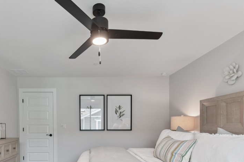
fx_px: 156
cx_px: 92
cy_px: 117
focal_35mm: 23
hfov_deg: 74.9
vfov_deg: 53.2
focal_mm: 14
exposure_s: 1/8
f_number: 8
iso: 125
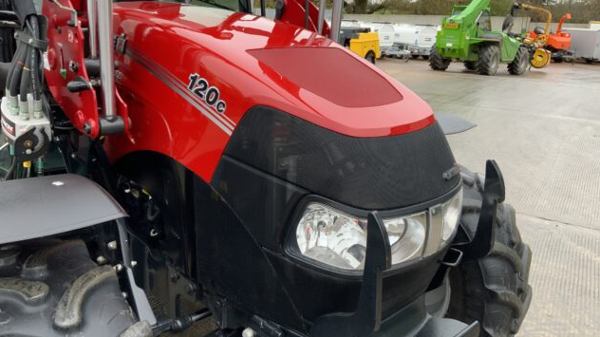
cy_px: 164
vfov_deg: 36.6
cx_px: 298
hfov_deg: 61.0
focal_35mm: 32
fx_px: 509
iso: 64
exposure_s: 1/105
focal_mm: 3
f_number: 1.8
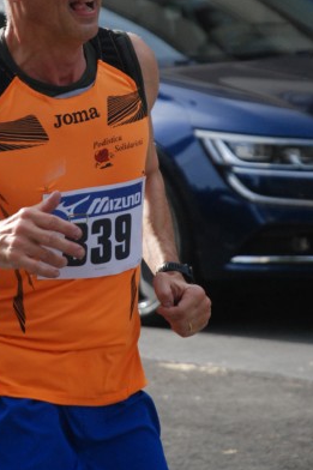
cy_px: 161
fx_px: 3602
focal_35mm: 276
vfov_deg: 7.5
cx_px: 109
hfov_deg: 5.0
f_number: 5.6
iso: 1000
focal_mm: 120
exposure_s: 1/800
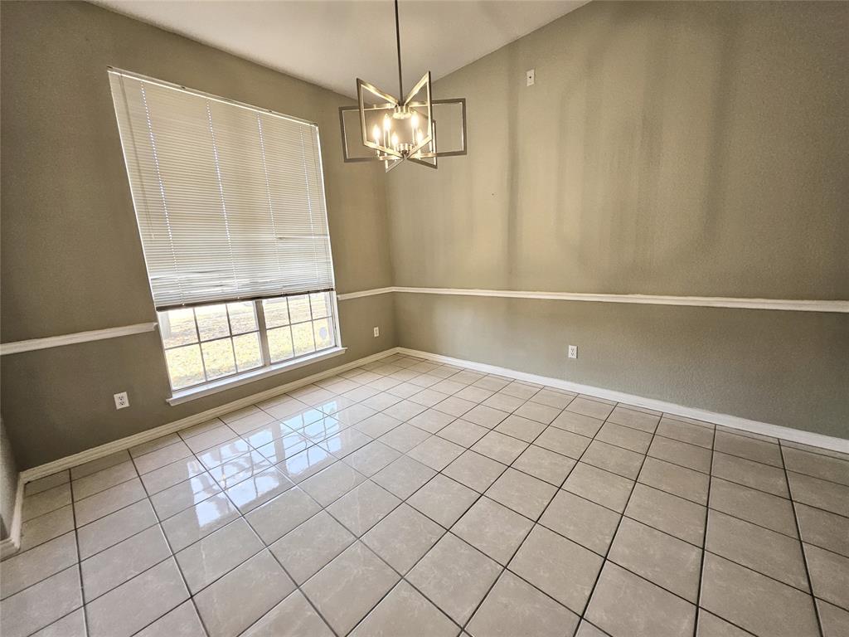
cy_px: 318
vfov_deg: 89.9
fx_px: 319
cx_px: 424
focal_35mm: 13
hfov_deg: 106.2
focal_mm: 1.74
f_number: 2.2
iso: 125
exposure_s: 1/60
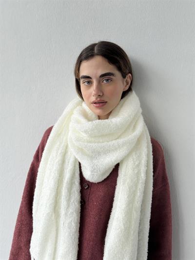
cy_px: 130
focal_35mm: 48
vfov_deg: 39.6
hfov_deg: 30.3
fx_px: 360
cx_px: 98
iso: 64
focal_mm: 6.76
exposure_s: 1/428
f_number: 1.78
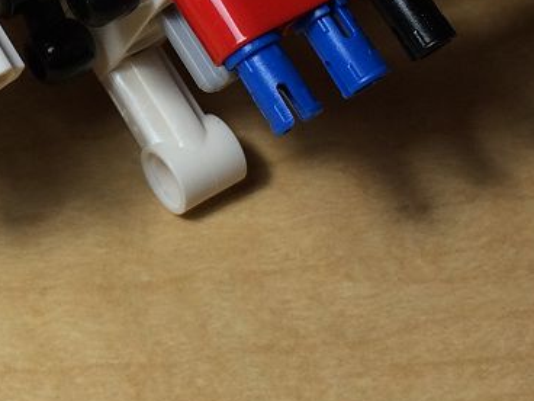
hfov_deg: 18.3
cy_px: -146
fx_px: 1589
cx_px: -59
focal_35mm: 103
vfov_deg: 13.7
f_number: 2.2
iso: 40
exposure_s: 1/120
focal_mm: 4.15
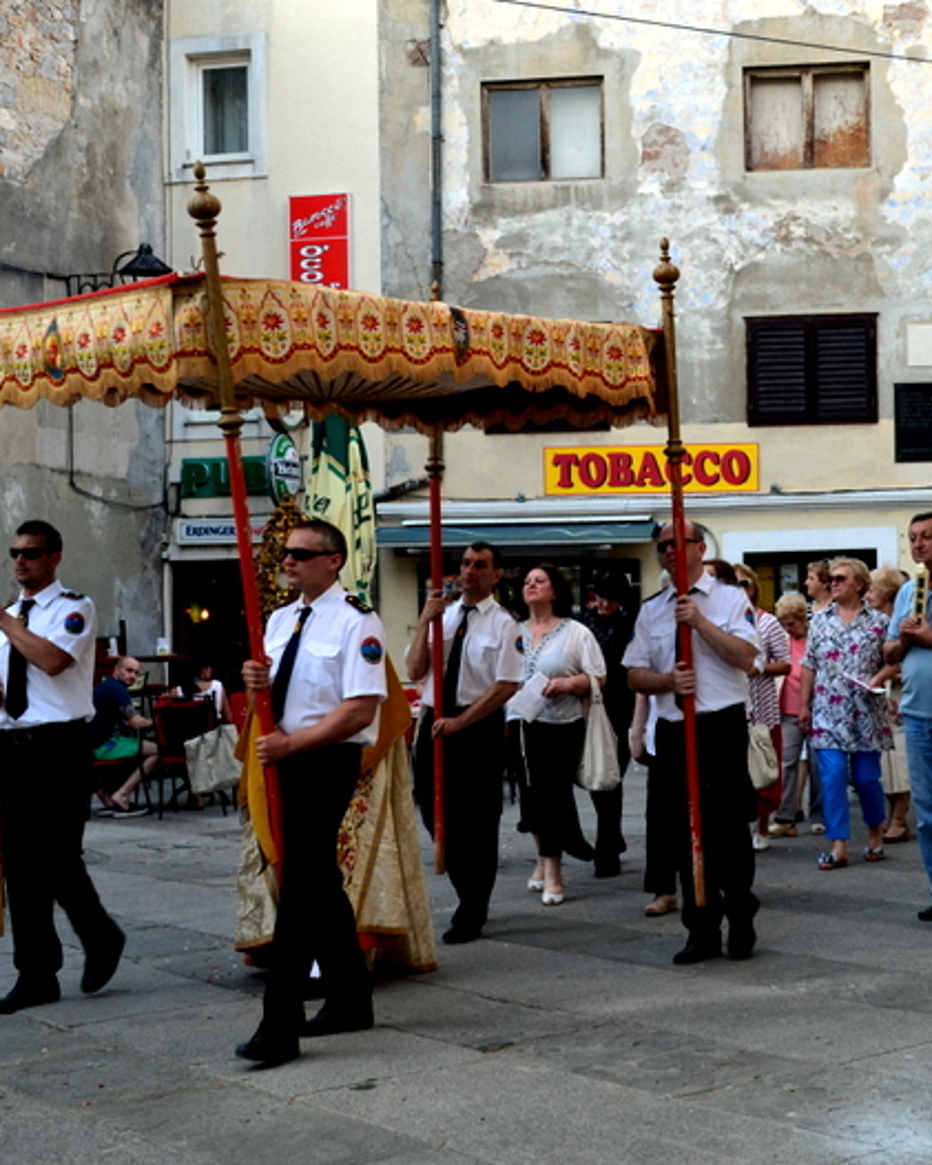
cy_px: 585
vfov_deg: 31.4
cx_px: 646
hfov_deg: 25.2
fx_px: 2068
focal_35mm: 60
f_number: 8
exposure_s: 1/60
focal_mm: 28
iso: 720
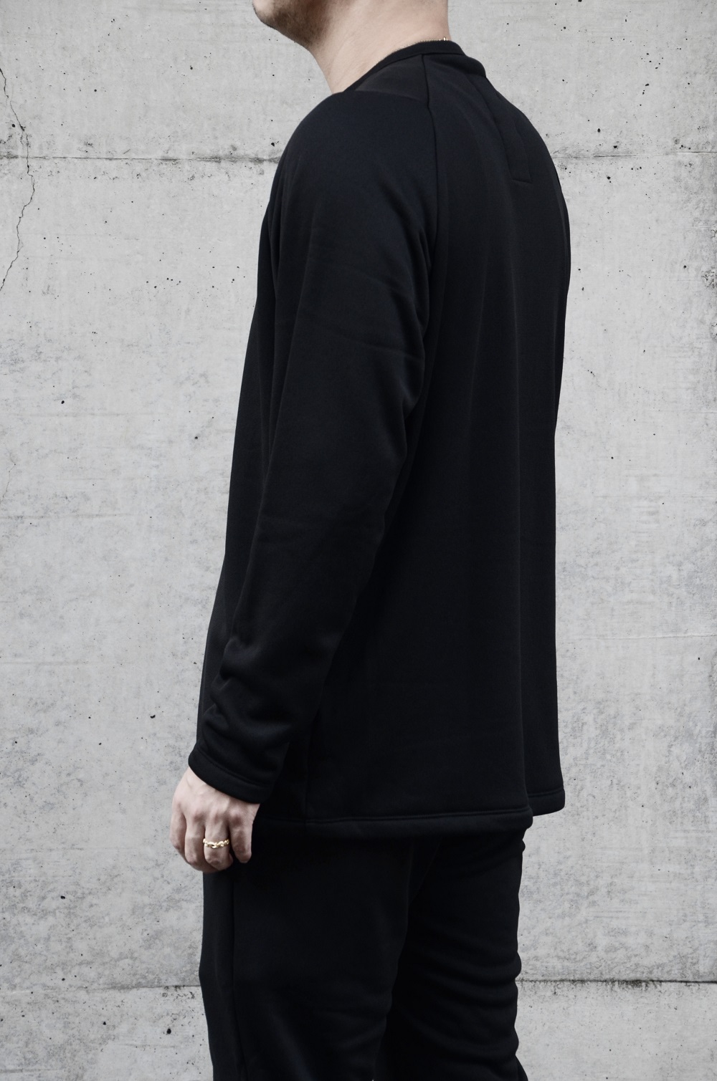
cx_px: 358
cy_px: 540
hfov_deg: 13.0
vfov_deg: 19.5
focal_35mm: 105
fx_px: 3150
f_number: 5.3
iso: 400
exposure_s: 1/100
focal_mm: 70
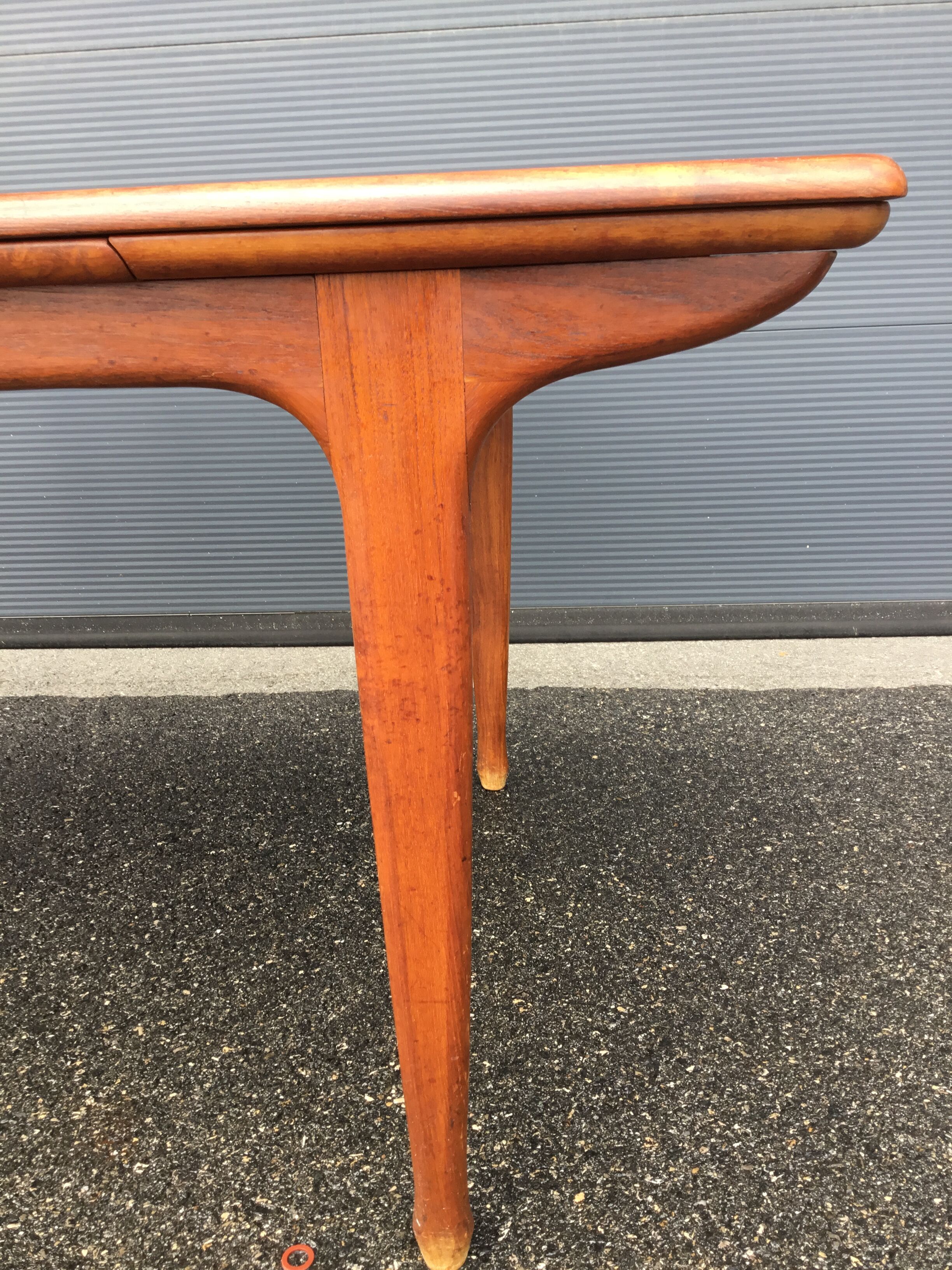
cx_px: 476
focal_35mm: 31
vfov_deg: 58.4
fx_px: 1137
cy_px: 635
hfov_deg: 45.4
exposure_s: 1/100
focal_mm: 3.3
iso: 25
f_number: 2.4
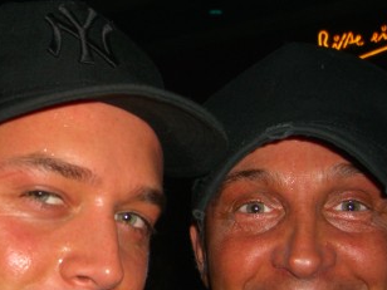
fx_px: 827
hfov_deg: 26.0
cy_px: 192
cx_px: 89
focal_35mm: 74
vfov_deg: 19.8
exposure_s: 1/60
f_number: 2.8
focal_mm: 7.9
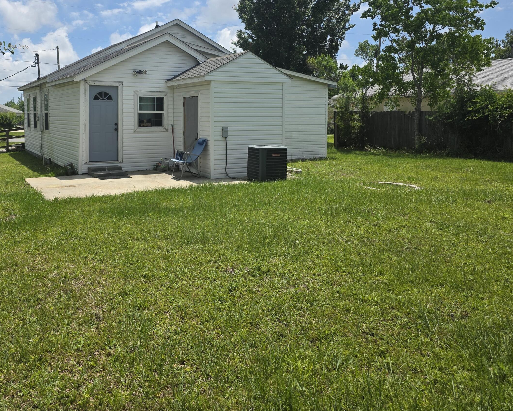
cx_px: 201
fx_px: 486
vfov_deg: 45.1
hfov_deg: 55.2
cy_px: 138
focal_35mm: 32
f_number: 1.7
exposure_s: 1/7944
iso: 64
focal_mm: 6.3
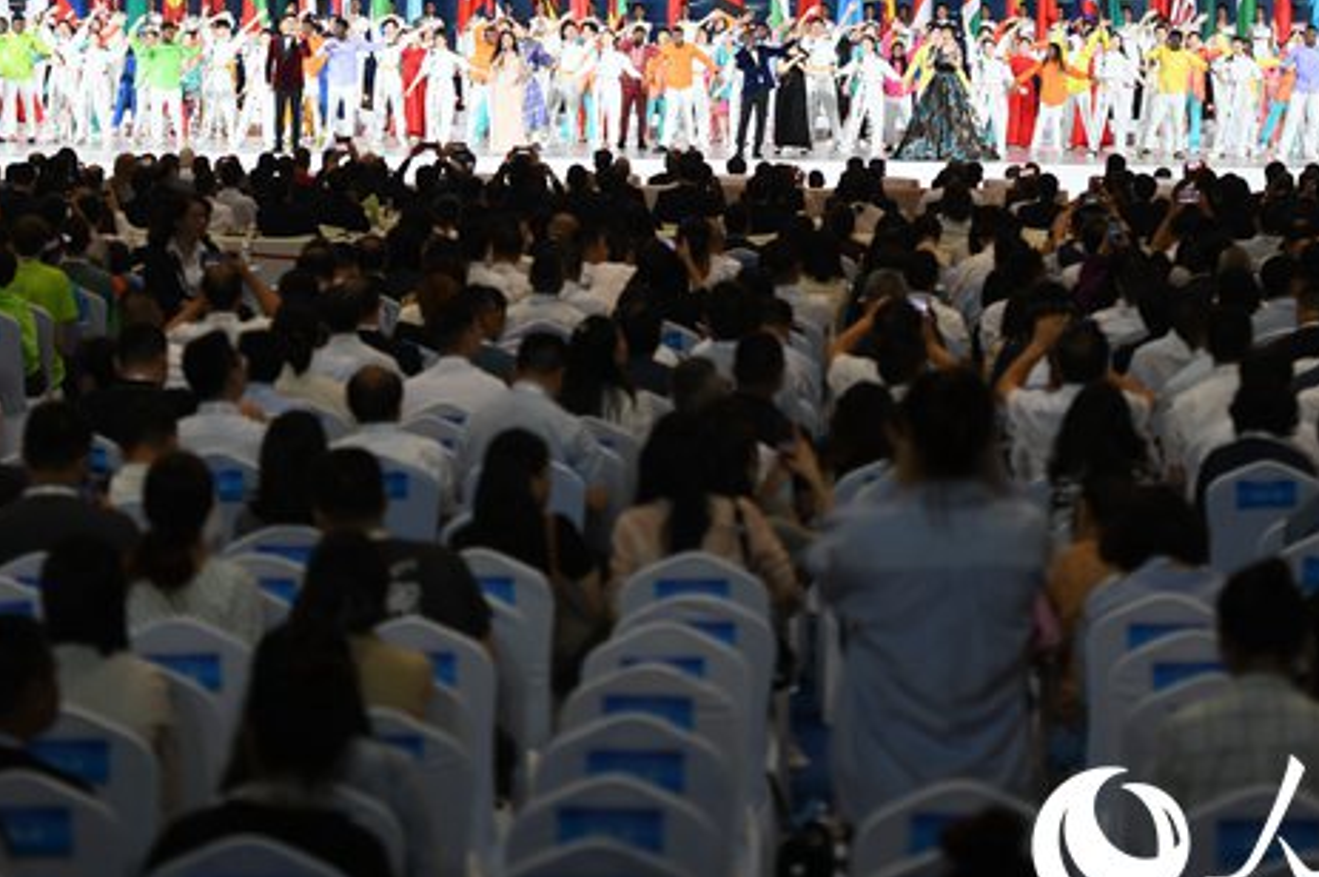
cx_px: 647
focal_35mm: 171
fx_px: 6261
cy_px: 158
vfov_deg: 8.0
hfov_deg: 12.0
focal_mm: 92
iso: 400
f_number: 2.8
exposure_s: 1/100
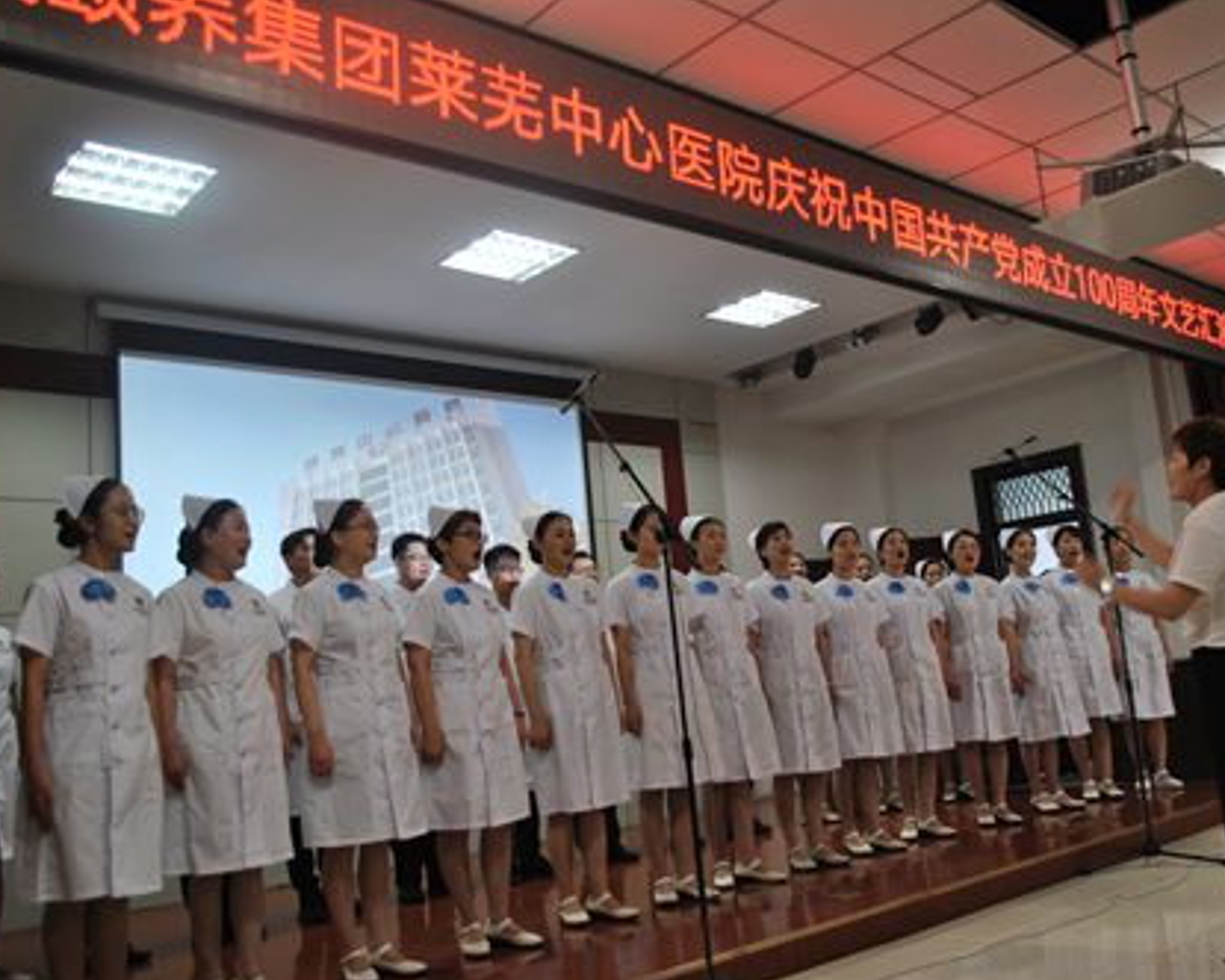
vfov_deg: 43.4
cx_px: 697
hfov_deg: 52.7
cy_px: 491
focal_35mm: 34
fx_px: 1233
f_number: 3.8
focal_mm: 20
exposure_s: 1/30
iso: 280
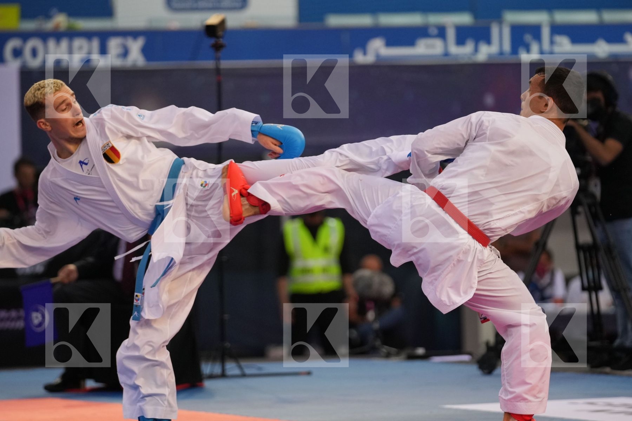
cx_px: 316
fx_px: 4494
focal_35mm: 256
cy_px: 210
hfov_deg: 8.0
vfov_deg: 5.4
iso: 1600
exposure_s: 1/1000
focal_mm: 171
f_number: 2.8
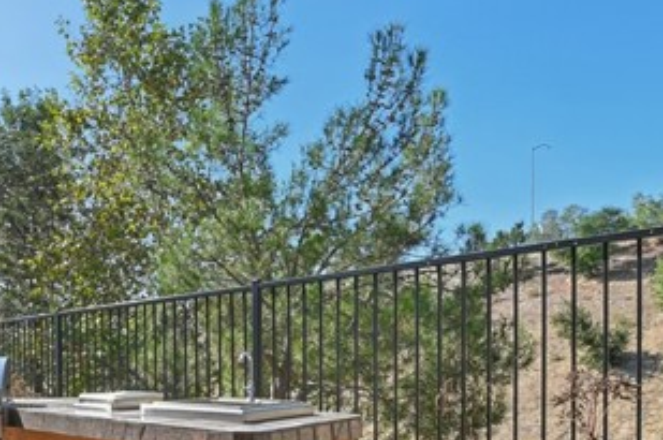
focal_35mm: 29
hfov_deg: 58.9
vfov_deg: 41.7
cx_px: 135
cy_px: 385
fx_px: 533
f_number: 22
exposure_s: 1/25
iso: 250
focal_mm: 14
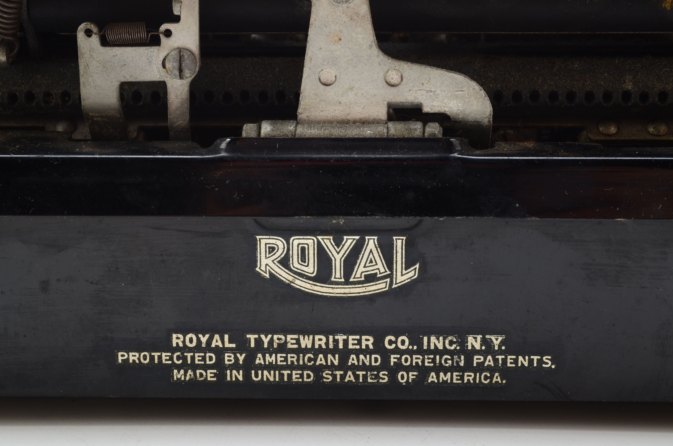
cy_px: 223
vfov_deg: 16.5
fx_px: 1539
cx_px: 336
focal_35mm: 82
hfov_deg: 24.7
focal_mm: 55
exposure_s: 1/160
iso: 100
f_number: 16
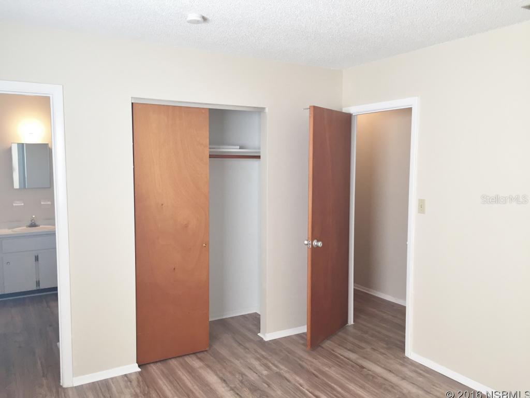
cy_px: 199
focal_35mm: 29
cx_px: 265
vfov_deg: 48.2
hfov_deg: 61.7
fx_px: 444
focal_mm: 4.15
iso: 32
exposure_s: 1/30
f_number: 2.2
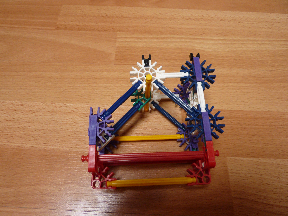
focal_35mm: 25
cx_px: 144
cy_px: 108
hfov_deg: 69.4
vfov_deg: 54.9
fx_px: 208
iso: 160
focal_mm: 4.1
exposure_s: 1/30
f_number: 3.3
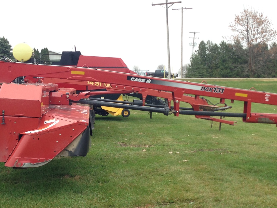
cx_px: 128
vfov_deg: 24.0
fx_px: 488
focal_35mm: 61
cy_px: 109
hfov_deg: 31.7
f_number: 2.4
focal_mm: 4.12
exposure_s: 1/148
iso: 50
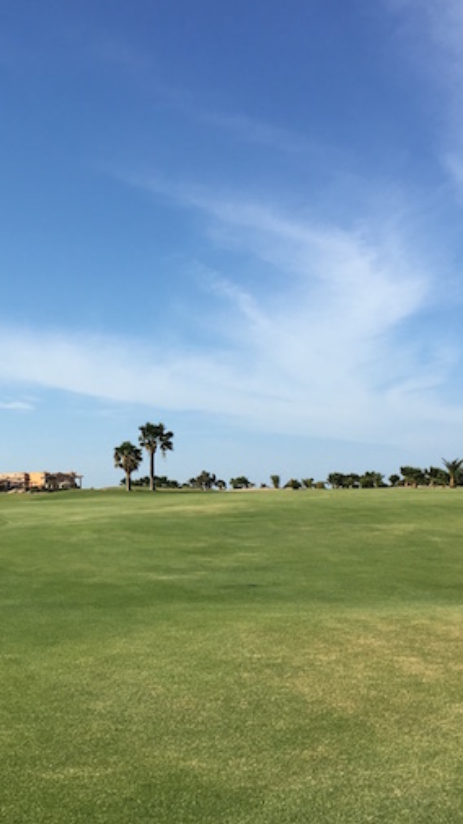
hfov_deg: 23.3
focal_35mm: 50
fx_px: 1093
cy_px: 420
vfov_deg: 41.3
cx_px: 52
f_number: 2.2
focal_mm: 4.15
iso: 25
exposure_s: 1/2262
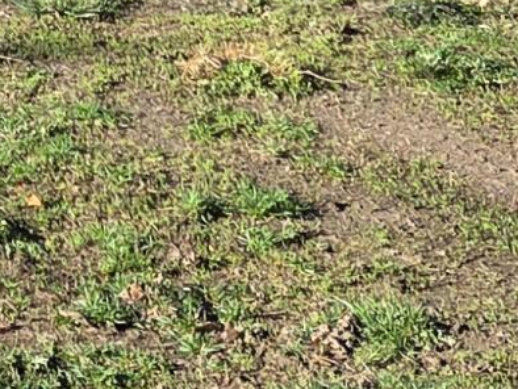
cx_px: -390
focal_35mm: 175
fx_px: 2620
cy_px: -863
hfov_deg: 10.6
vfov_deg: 7.3
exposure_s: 1/1410
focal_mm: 5.4
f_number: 1.8
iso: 80
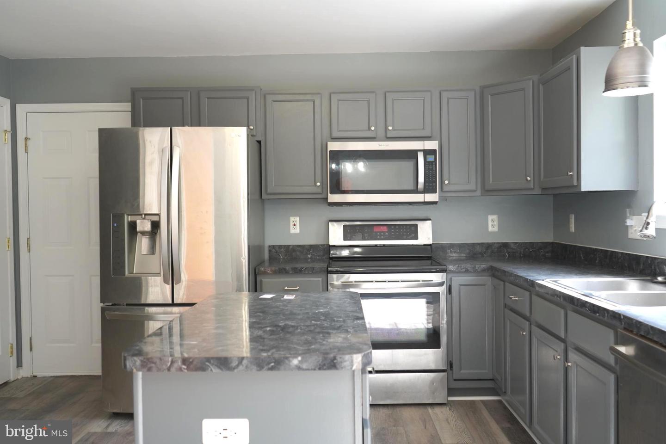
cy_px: 222
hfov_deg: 63.7
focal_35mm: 29
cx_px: 333
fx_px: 536
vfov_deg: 45.0
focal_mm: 29
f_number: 4
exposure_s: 1/160
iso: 640
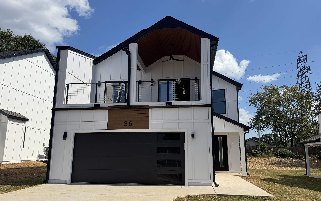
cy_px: 111
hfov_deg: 68.4
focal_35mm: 27
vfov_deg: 45.9
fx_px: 236
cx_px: 161
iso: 80
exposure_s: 1/7092
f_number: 1.78
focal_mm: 6.76
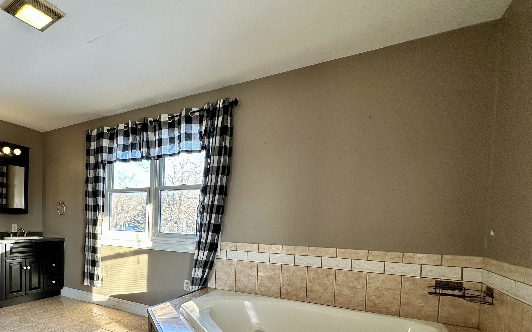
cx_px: 157
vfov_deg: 55.5
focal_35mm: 21
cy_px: 233
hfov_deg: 78.2
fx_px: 304
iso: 160
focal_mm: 2.22
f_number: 2.2
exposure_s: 1/120
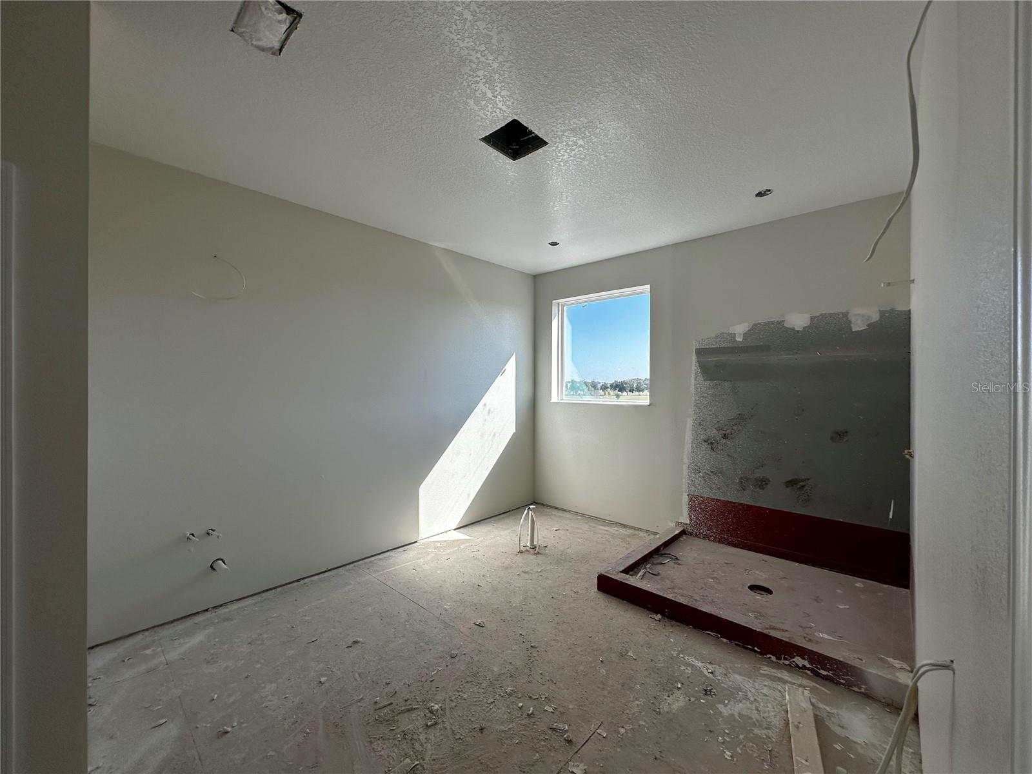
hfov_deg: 102.1
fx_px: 417
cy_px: 387
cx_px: 516
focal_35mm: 14
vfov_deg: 85.7
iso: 40
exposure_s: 1/479
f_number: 2.2
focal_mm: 2.22
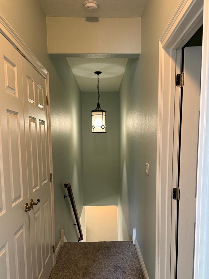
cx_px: 110
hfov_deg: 46.8
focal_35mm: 30
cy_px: 168
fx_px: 242
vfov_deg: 59.4
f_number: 1.78
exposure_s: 1/60
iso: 400
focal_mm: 6.76
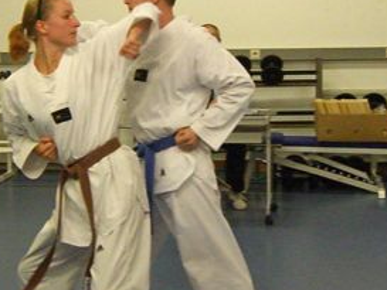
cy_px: 99
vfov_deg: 16.6
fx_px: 995
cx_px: 136
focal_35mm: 89
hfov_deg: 21.9
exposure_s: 1/125
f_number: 2.8
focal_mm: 7.9
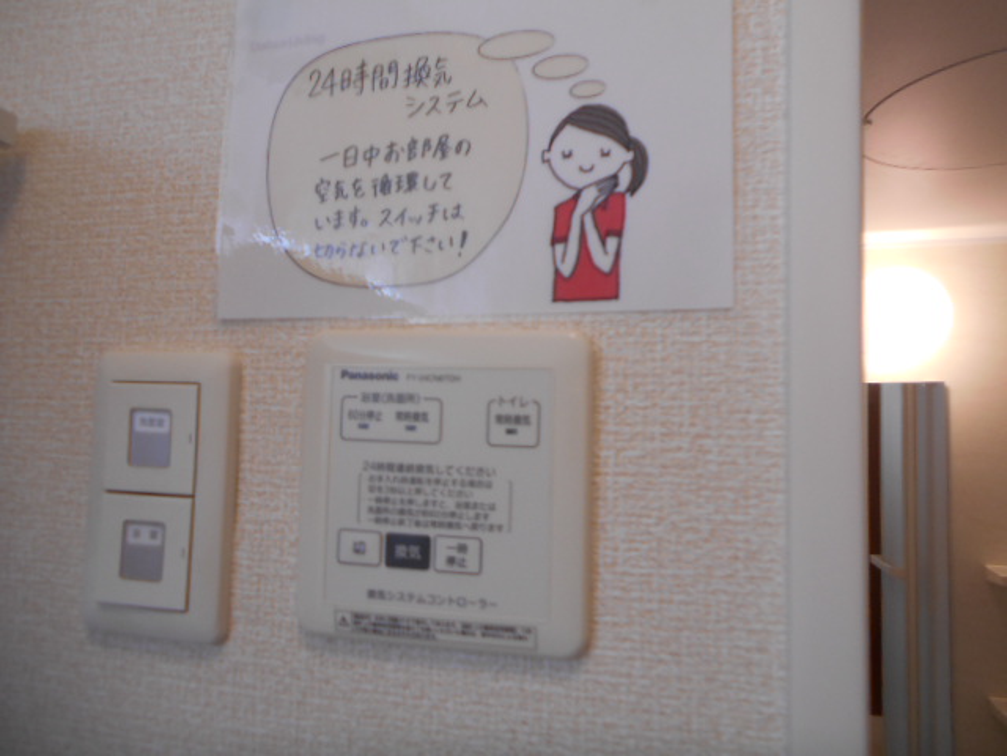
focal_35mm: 26
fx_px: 756
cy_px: 378
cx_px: 504
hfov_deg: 67.3
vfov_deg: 53.1
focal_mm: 4.6
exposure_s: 1/30
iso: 80
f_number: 3.2
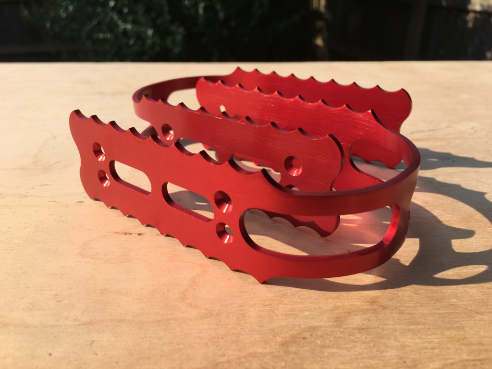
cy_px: 184
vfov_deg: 48.2
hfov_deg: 61.7
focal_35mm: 29
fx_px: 412
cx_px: 246
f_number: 2.2
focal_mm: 4.15
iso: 25
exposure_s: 1/1261
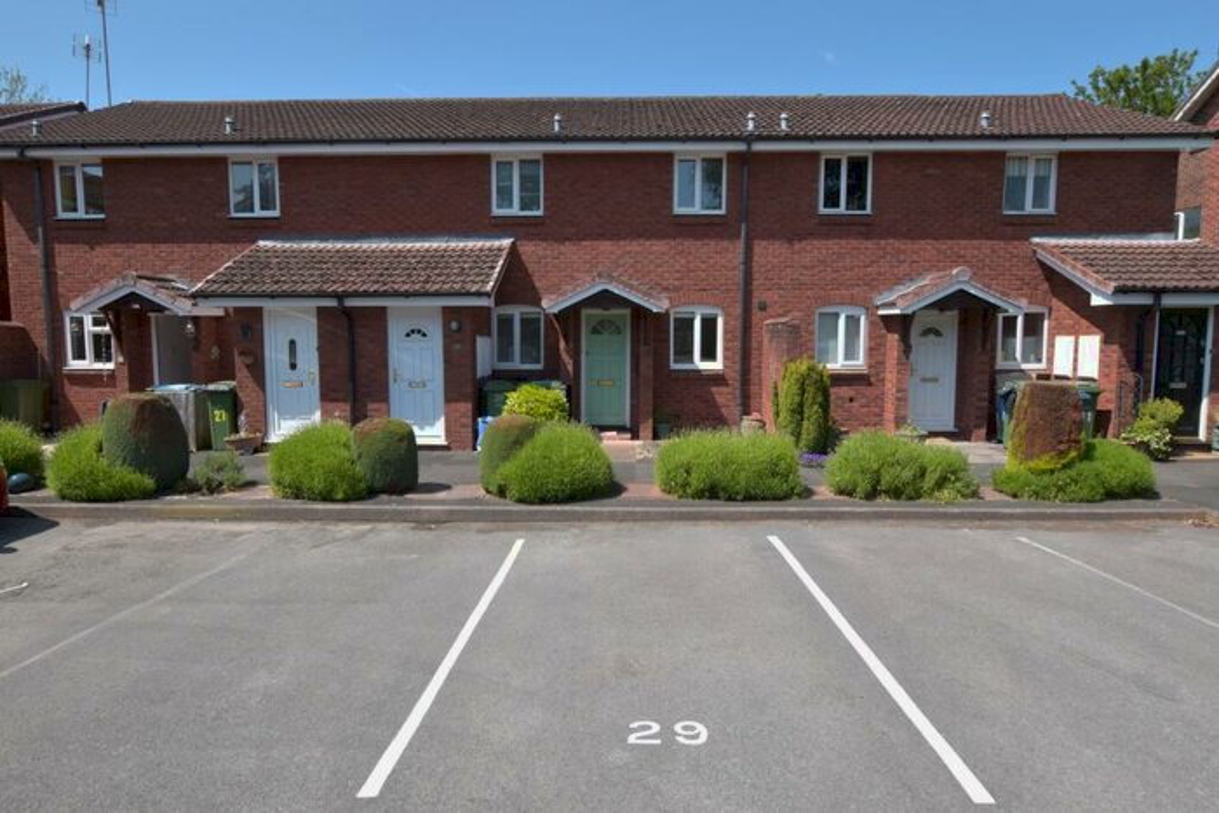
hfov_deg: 81.2
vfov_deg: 59.5
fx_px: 711
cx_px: 610
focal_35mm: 21
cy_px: 406
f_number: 9.5
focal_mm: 14
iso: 320
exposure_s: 1/350
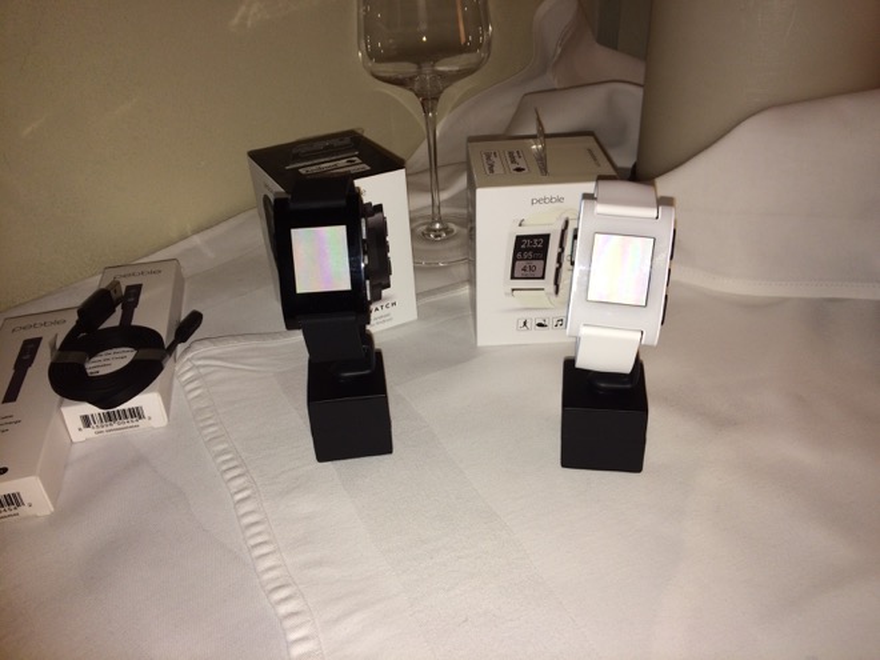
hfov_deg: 61.7
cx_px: 440
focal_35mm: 29
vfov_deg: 48.2
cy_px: 330
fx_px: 737
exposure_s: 1/78
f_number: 2.2
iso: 32
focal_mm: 4.15
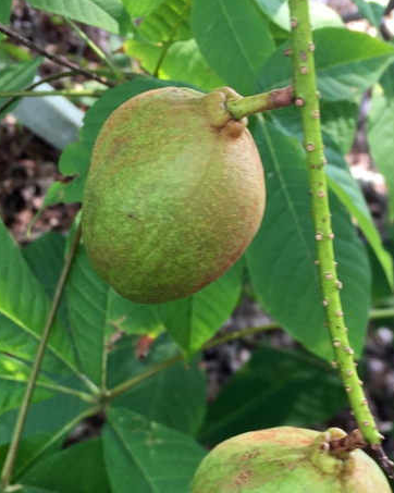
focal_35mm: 64
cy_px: 301
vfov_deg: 29.5
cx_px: 201
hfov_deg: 23.8
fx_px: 933
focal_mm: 4.15
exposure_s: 1/60
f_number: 2.2
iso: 40
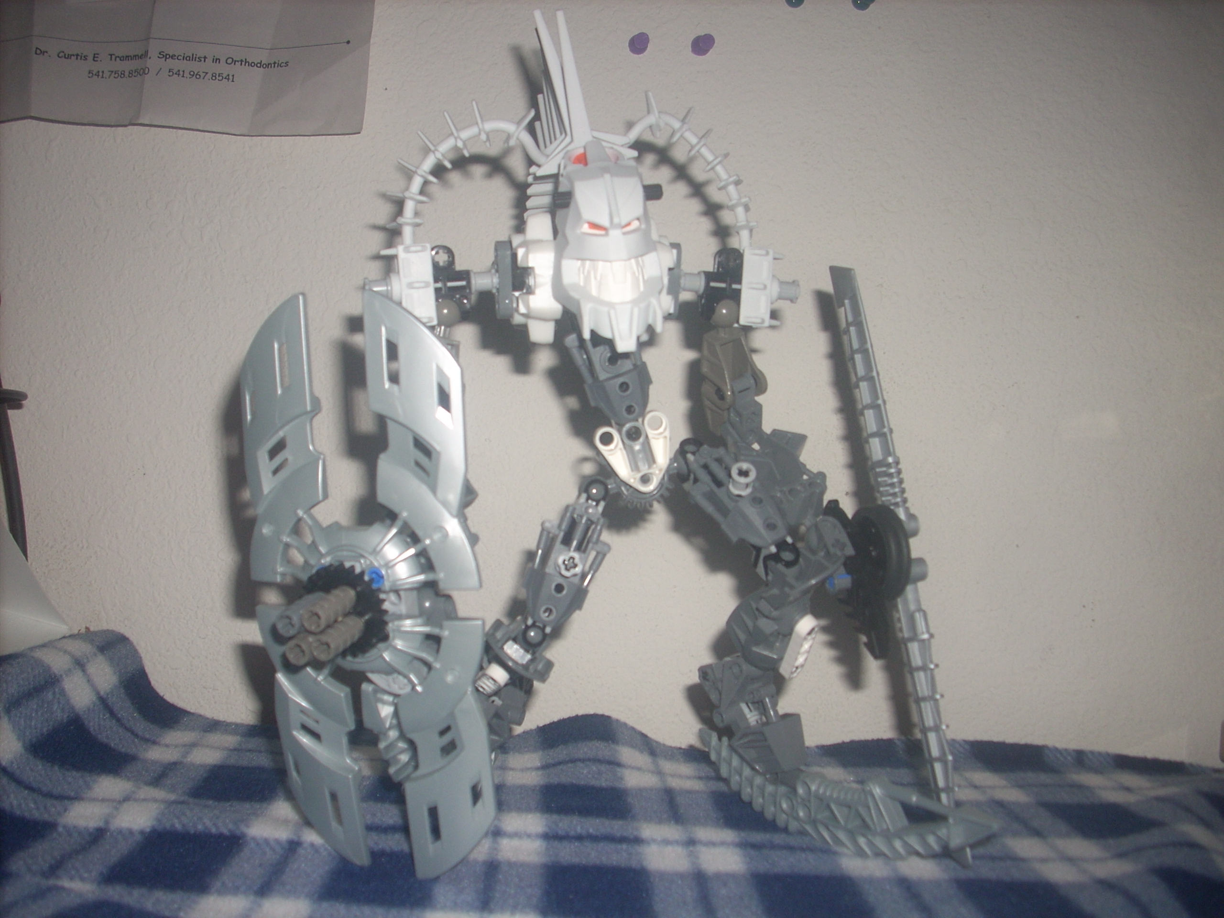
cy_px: 459
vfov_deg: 38.7
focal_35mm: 37
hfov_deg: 50.1
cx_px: 612
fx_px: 1308
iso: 64
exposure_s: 1/60
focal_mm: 6.2
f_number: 2.8
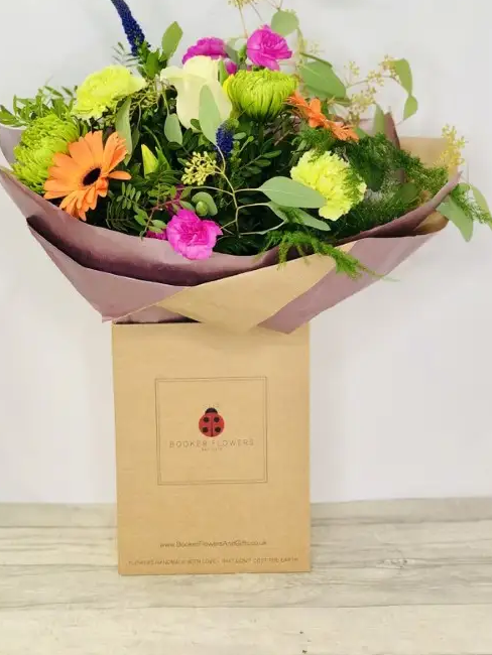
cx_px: 227
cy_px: 255
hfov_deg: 22.9
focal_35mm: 64
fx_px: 1212
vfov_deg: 30.2
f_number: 2.4
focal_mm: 6
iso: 32
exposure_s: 1/50
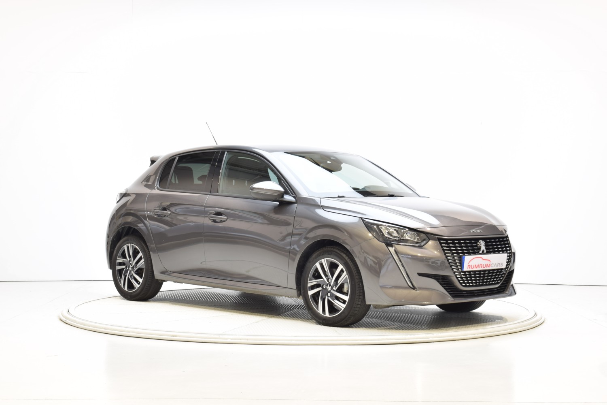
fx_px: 1062
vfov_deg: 21.6
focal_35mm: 63
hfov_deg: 31.9
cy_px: 202
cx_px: 304
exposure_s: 1/1.6
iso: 100
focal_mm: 42
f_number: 10
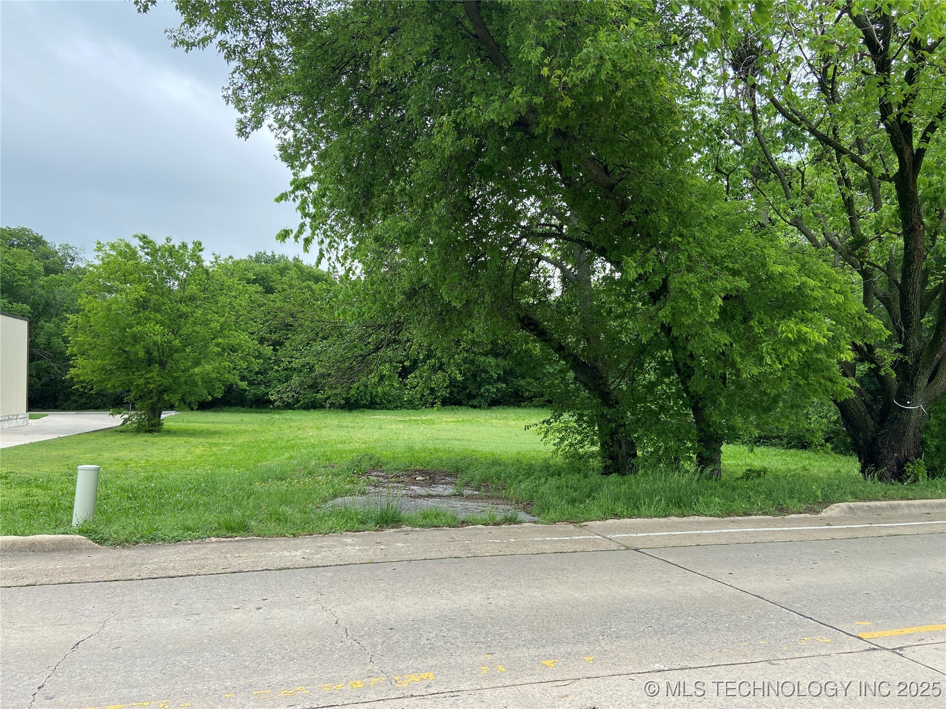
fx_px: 711
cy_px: 354
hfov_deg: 67.3
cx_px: 473
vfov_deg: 53.1
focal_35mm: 26
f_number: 1.8
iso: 32
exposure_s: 1/799
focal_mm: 4.25
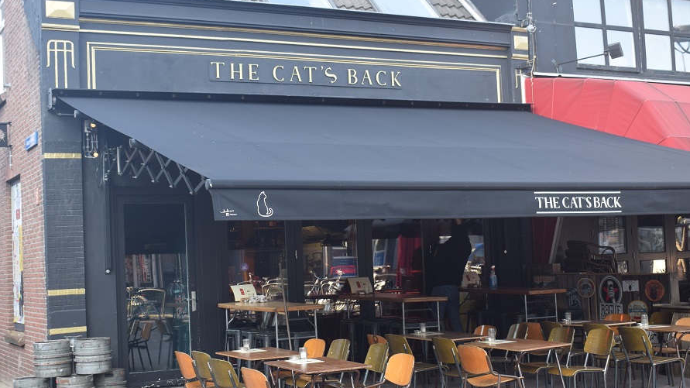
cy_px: 194
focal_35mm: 55
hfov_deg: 37.9
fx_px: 1006
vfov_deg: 21.8
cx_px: 340
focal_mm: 26
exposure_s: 1/125
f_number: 5.6
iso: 400
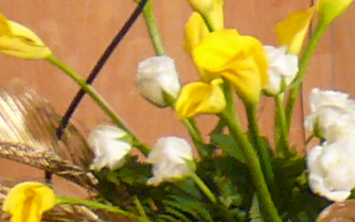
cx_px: 557
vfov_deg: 2.1
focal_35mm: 608
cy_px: -687
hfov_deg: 3.4
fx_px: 5879
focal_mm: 12.5
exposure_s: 1/13
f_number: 3.2
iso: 200
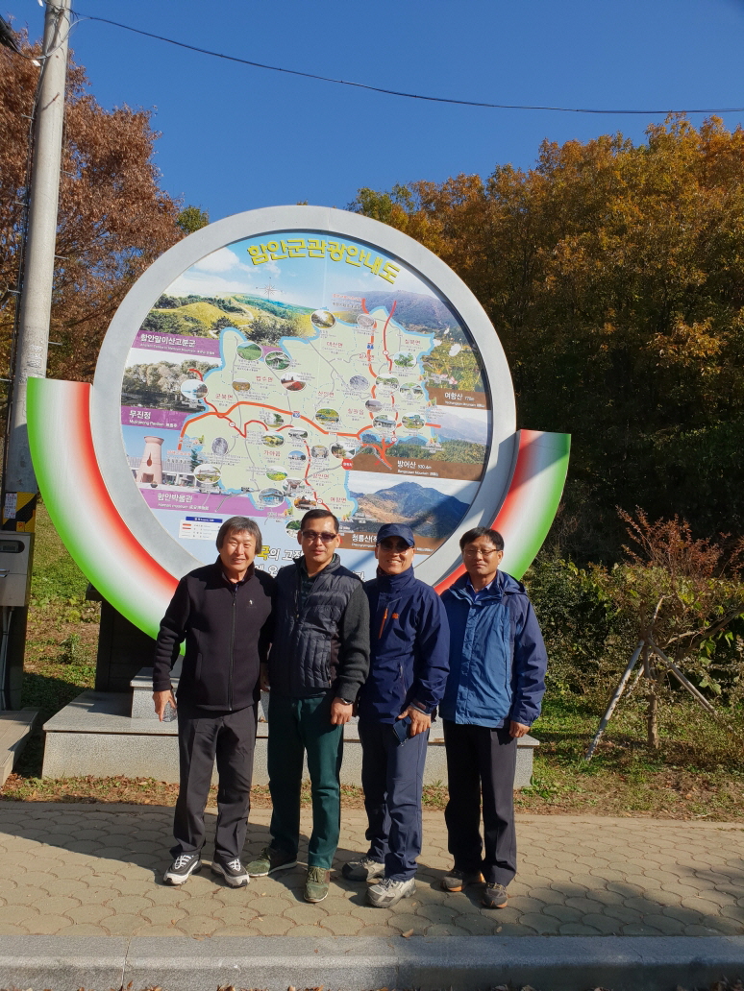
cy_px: 496
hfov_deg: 53.1
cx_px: 372
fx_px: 745
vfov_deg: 67.3
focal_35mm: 26
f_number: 2.4
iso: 50
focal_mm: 4.3
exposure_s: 1/1513
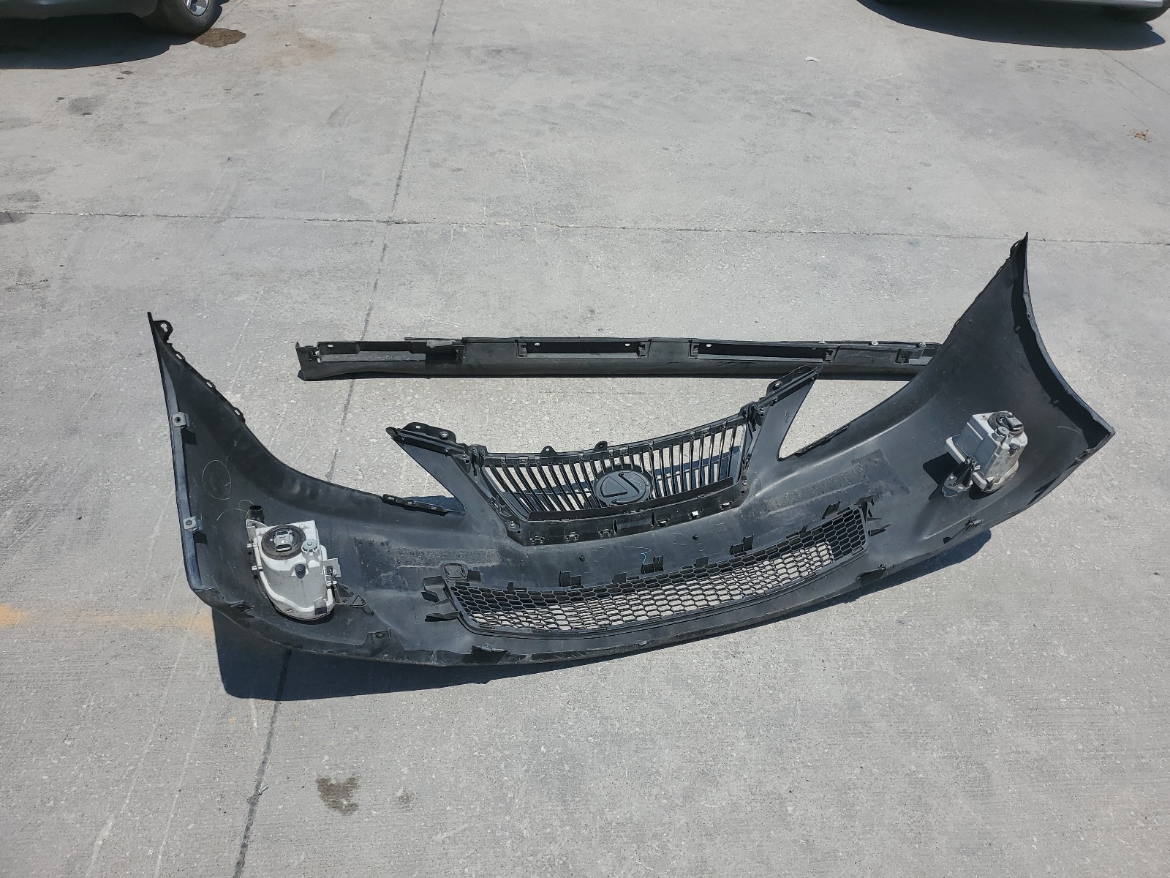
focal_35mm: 26
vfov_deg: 53.1
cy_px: 439
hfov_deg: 67.3
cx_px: 585
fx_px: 879
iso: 50
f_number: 1.5
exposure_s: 1/5000
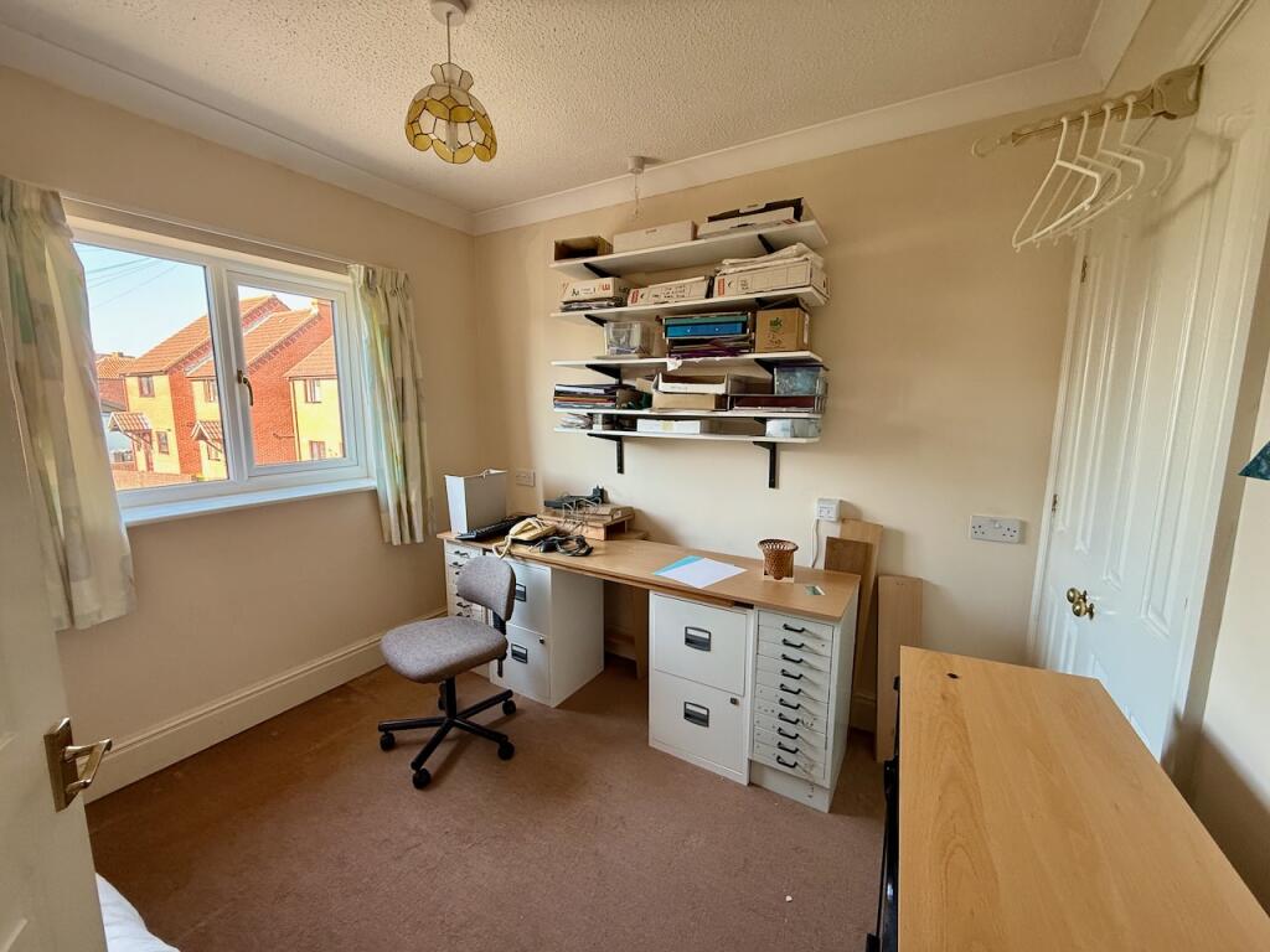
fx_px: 514
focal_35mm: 14
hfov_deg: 102.1
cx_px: 635
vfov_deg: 85.7
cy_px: 476
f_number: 2.2
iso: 200
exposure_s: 1/99
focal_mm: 2.22
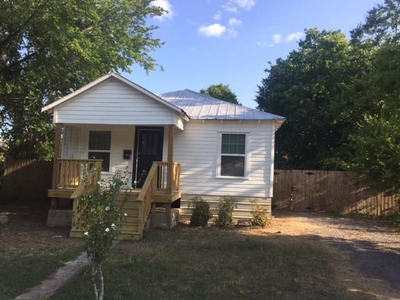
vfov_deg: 48.2
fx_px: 335
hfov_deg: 61.7
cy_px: 150
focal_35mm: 29
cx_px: 200
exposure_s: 1/1068
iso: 32
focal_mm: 4.15
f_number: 2.2
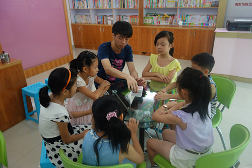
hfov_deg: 65.5
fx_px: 196
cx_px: 126
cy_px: 84
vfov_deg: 46.4
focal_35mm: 28
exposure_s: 1/30
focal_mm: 10.4
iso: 250
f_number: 1.8
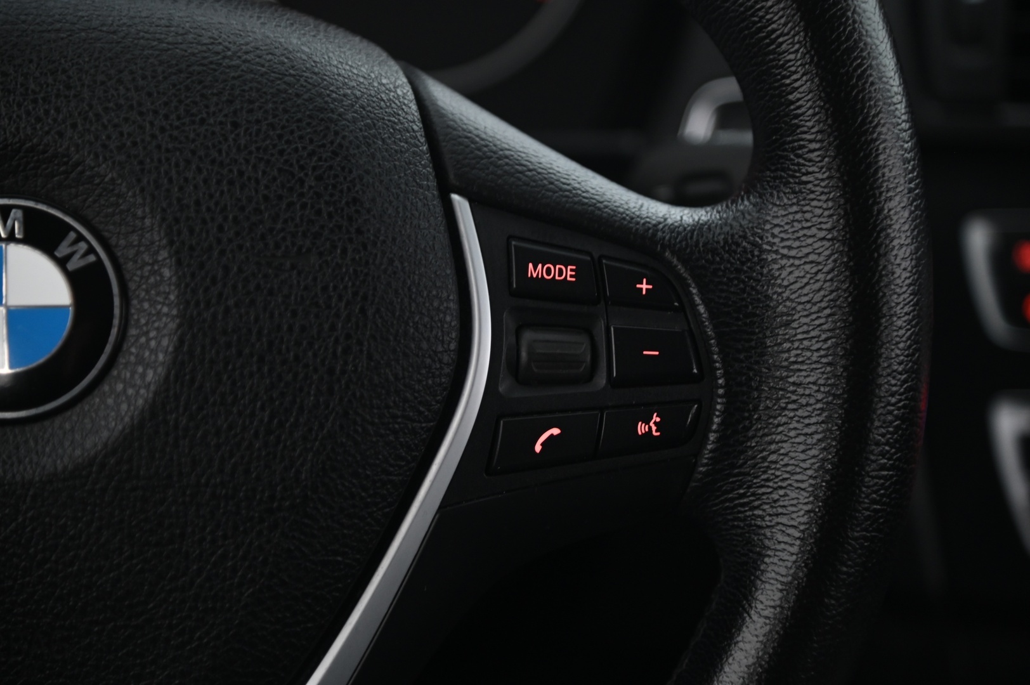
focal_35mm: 120
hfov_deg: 17.1
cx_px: 515
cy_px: 342
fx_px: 3430
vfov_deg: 11.4
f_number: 4
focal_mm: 120
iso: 2000
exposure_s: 1/15
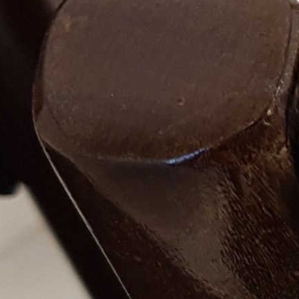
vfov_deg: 11.5
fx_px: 1476
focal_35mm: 151
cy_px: 59
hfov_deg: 10.5
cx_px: 625
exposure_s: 1/25
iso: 200
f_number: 1.7
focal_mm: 4.2
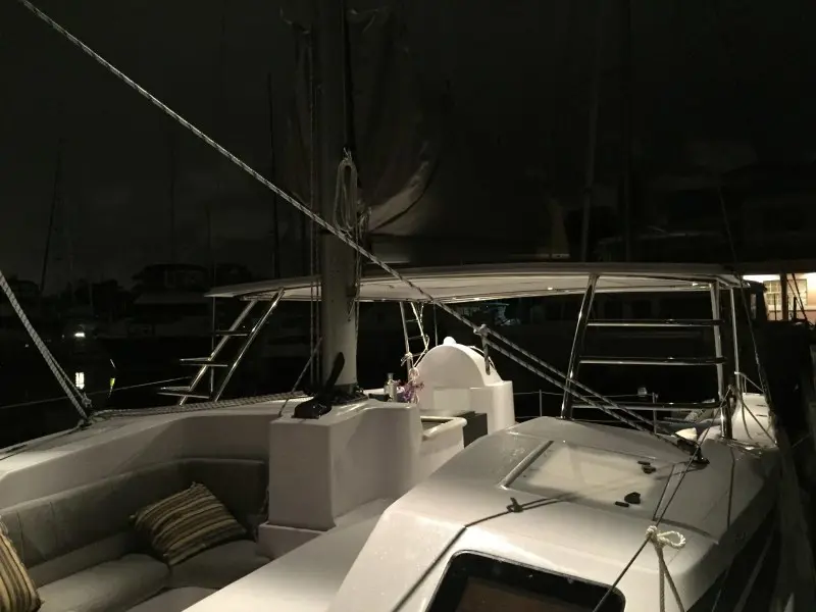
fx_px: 684
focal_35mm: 29
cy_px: 306
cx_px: 408
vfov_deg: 48.2
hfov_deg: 61.7
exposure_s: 1/17
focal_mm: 4.15
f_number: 2.2
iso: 500
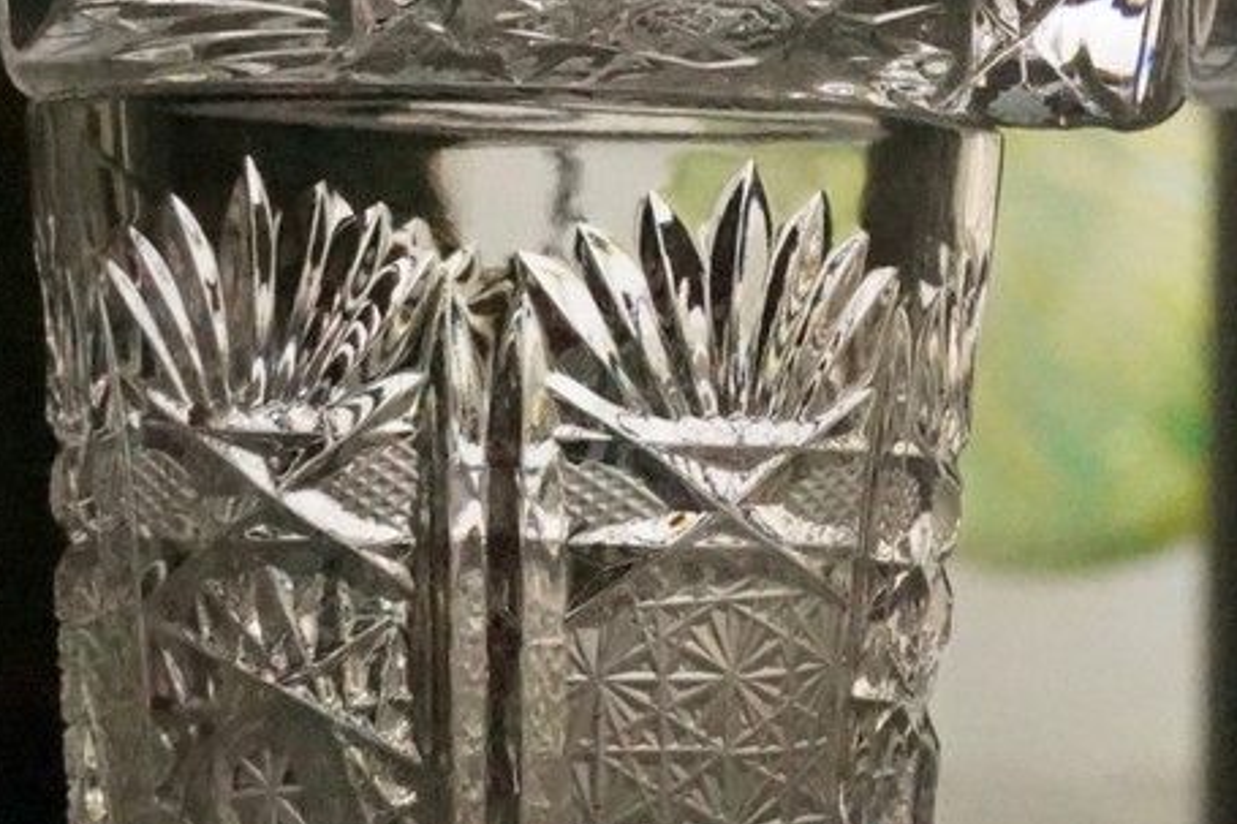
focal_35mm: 198
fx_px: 6801
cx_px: 1759
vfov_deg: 6.9
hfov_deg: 10.1
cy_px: 136
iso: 6400
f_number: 13
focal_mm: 40
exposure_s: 1/2500
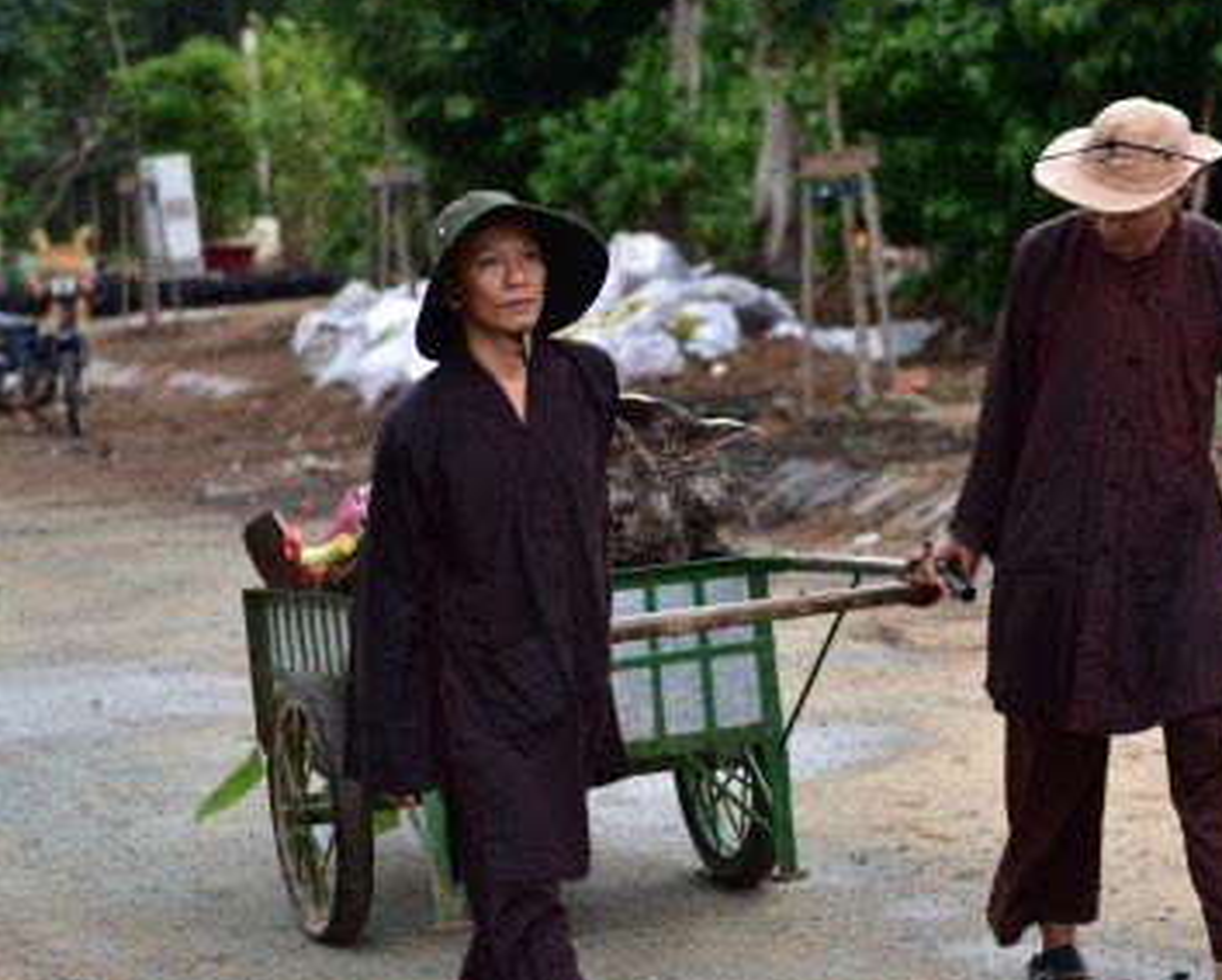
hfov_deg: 16.1
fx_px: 4307
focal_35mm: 119
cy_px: 552
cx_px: 772
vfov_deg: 13.0
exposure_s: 1/80
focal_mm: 70
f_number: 2.8
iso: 80
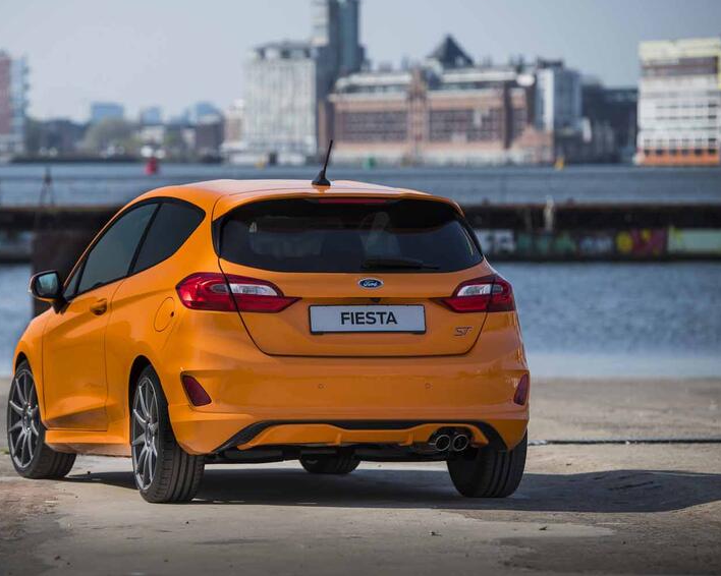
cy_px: 273
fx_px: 3691
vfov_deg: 8.9
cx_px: 272
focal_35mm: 173
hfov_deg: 11.2
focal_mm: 145
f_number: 4.5
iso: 100
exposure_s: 1/320
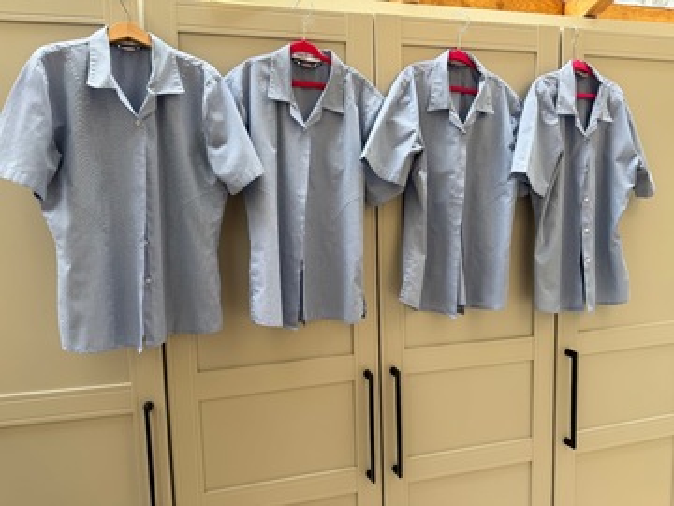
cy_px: 253
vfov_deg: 56.8
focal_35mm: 24
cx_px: 337
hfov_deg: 71.6
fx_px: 467
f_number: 1.78
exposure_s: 1/100
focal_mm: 6.76
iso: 64
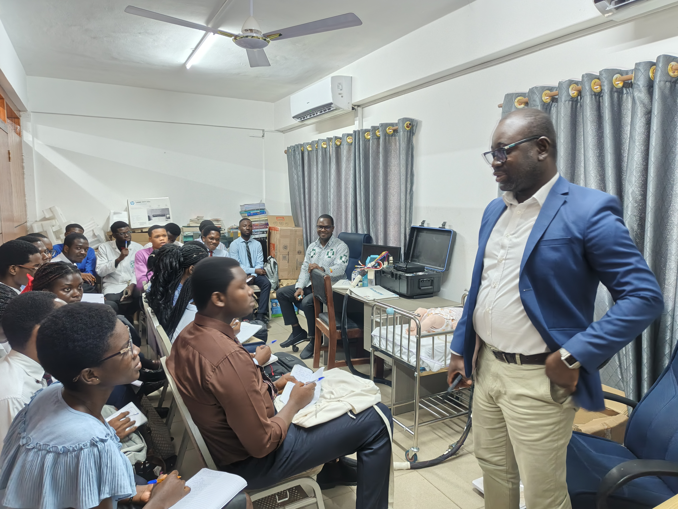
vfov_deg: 58.9
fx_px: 450
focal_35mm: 23
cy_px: 254
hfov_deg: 73.9
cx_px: 339
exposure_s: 1/25
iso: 2112
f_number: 1.8
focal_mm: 5.56
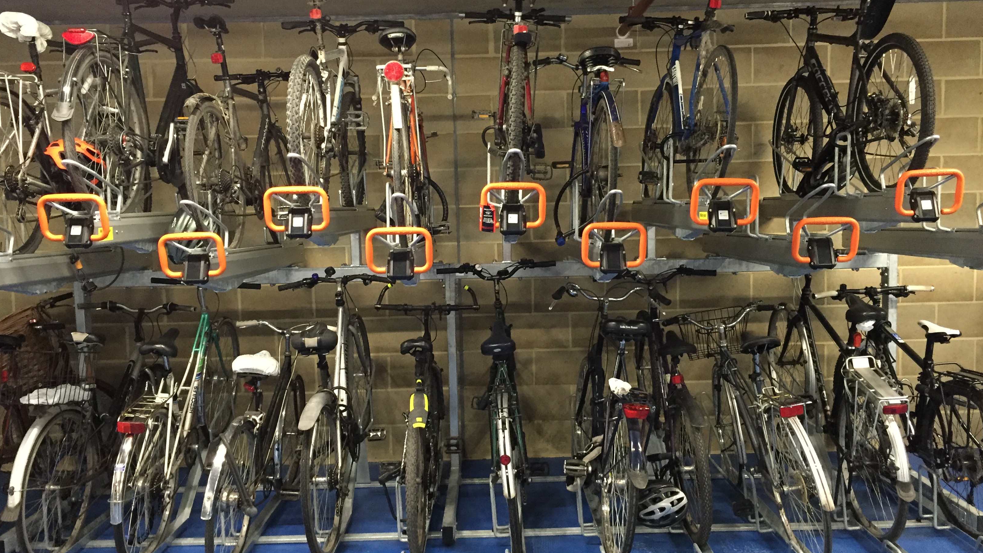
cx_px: 491
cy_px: 281
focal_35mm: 32
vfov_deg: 36.7
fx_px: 834
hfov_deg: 61.0
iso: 320
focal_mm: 4.15
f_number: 2.2
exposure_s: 1/17
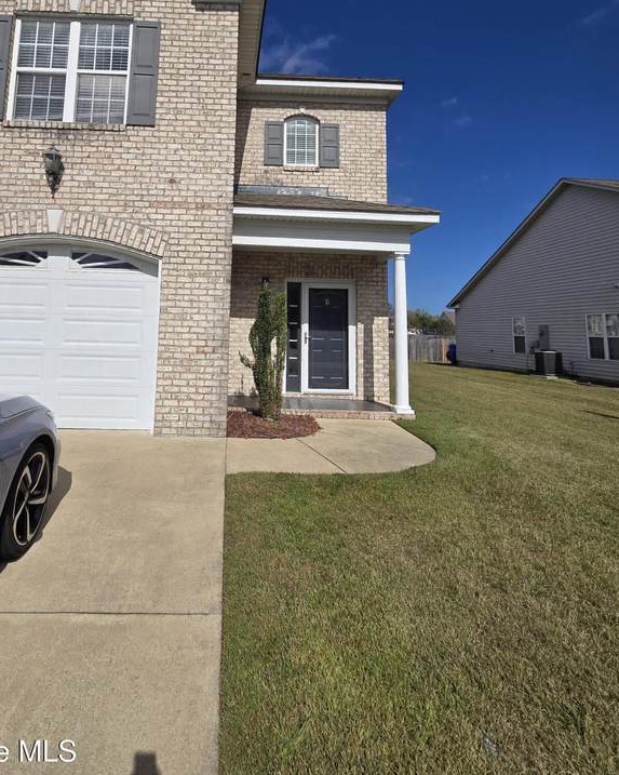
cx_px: 244
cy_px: 280
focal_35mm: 17
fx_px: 390
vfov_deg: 87.5
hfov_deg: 76.0
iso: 50
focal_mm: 2.2
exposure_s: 1/4966
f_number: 2.2
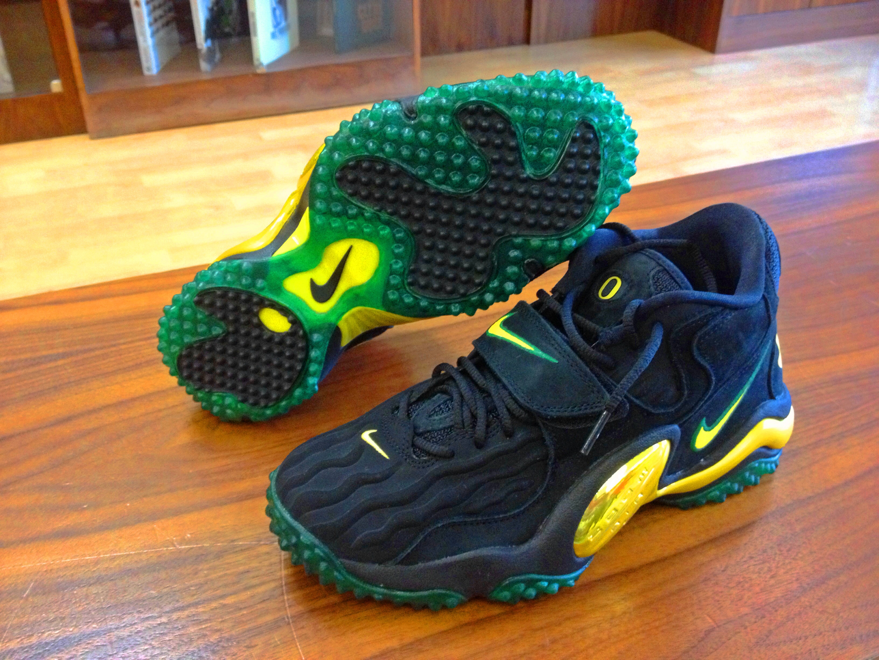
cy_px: 330
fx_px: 889
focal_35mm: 35
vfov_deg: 40.7
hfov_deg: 52.6
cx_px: 440
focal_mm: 4.28
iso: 320
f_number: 2.4
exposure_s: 1/20
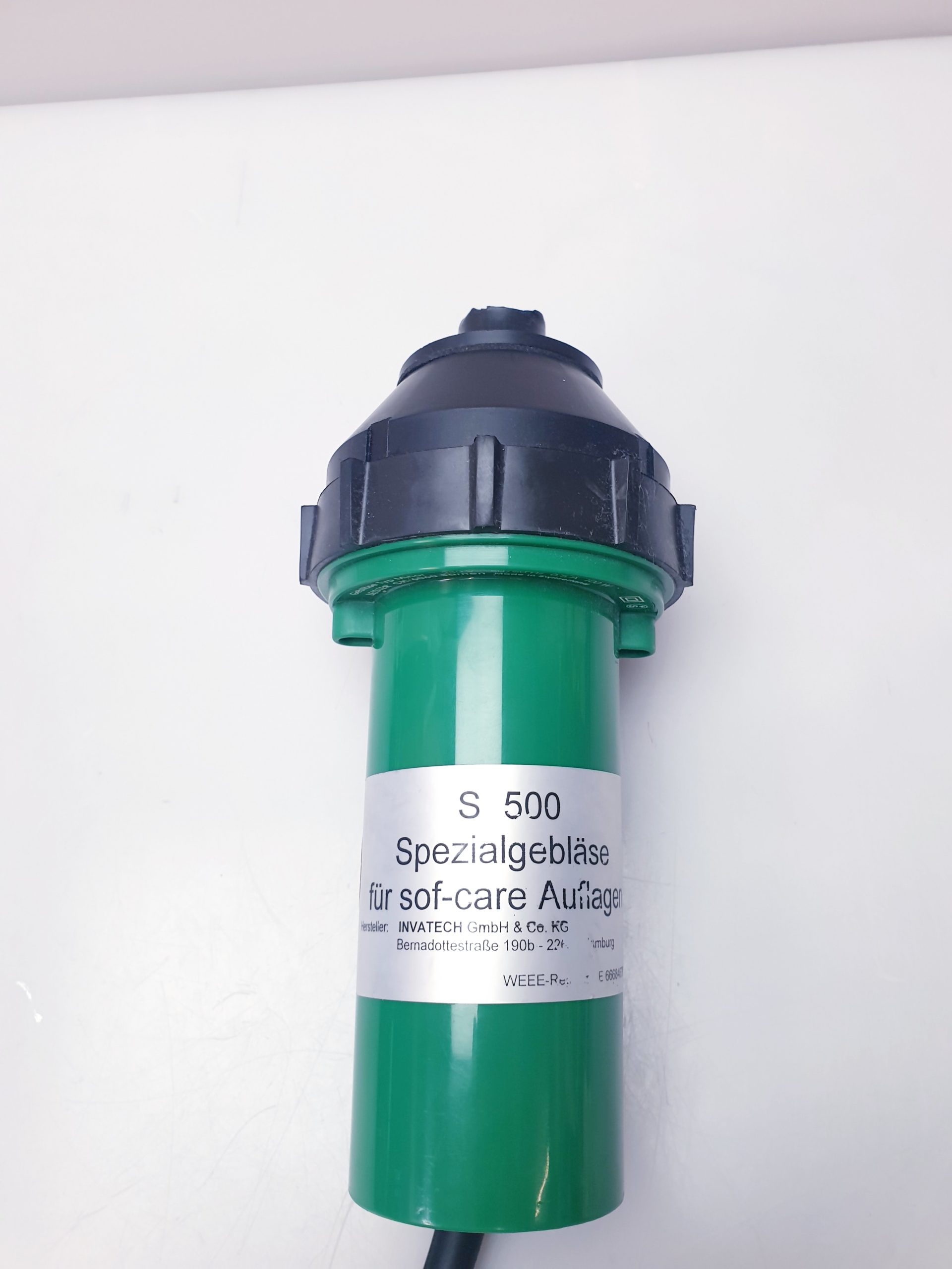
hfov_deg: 53.1
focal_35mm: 26
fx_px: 953
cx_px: 476
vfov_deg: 67.3
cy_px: 634
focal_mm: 4.3
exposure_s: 1/50
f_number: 2.4
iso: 100
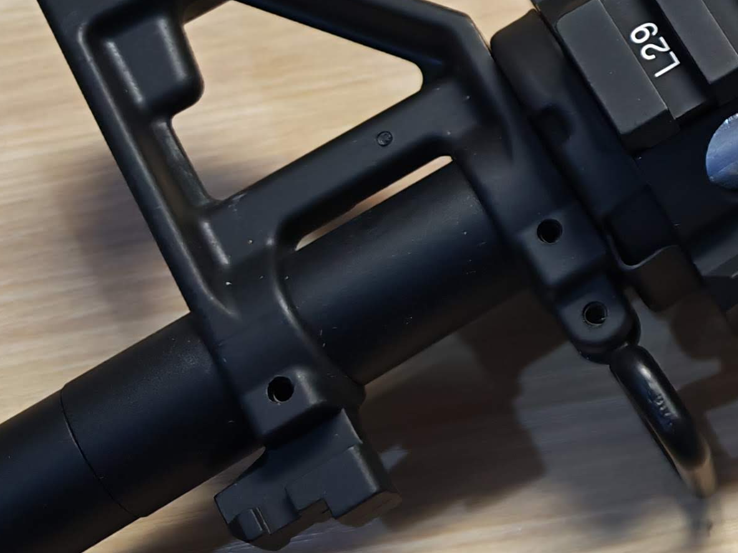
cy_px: -124
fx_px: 1770
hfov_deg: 19.8
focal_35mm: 83
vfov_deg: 16.9
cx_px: 1160
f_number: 2
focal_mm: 6.83
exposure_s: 1/100
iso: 200
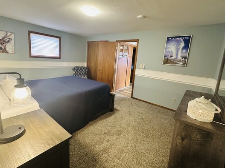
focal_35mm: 17
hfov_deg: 91.0
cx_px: 111
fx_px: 110
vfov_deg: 74.6
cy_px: 77
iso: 500
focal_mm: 2.22
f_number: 2.2
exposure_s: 1/60
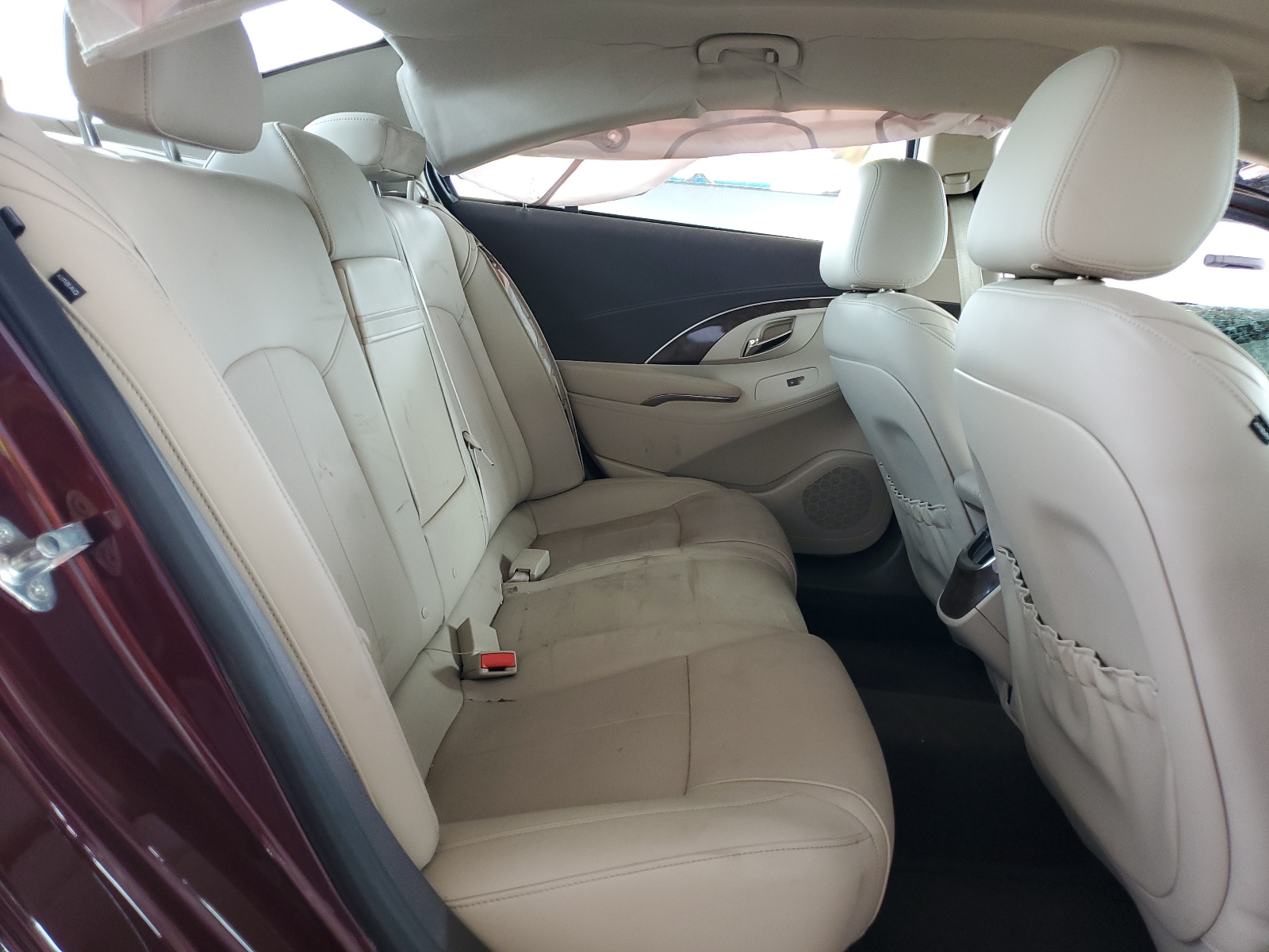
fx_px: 953
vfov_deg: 53.1
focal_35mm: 26
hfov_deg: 67.3
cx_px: 634
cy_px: 476
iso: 77
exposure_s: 1/60.2
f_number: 1.5
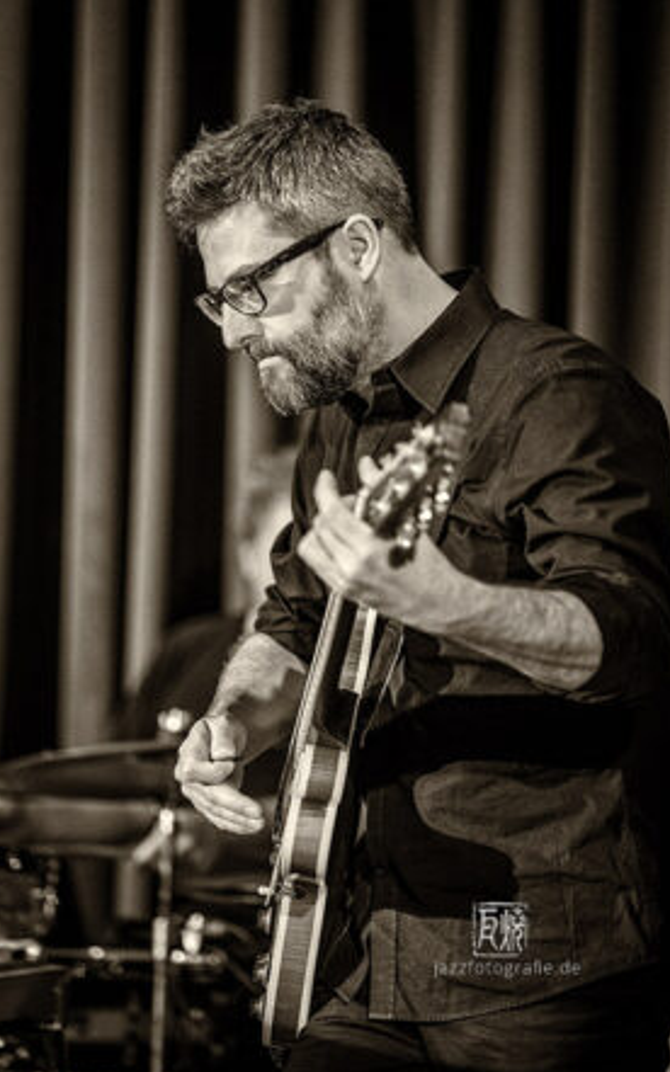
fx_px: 4093
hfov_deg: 9.4
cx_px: 325
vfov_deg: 14.9
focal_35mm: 140
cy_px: 538
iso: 800
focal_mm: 135
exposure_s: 1/80
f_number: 2.8
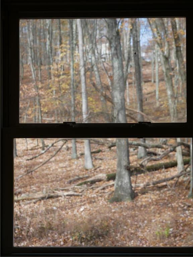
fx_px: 476
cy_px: 128
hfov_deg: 22.9
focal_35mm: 64
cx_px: 96
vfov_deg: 30.3
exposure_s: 1/160
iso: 200
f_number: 5
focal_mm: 32
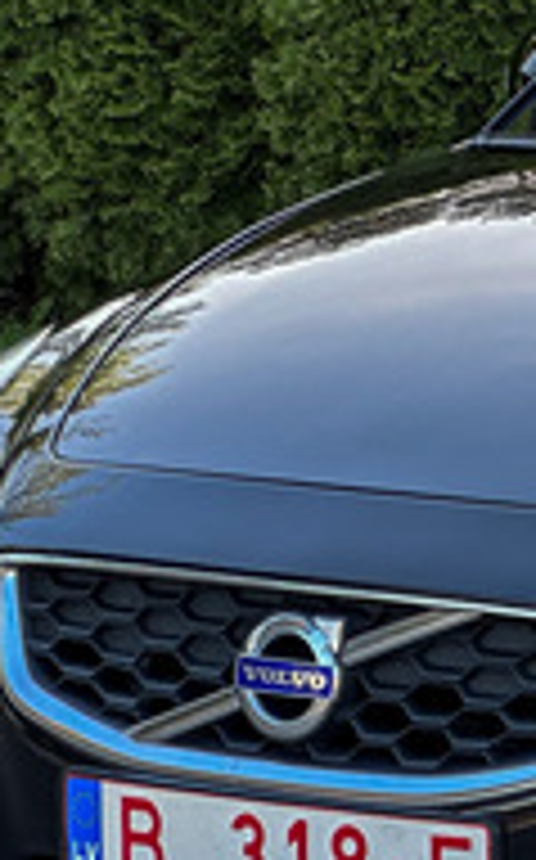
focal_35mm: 257
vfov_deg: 8.2
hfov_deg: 5.0
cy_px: 302
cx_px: 1203
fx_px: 6020
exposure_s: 1/99
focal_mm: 9
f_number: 2.8
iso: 40
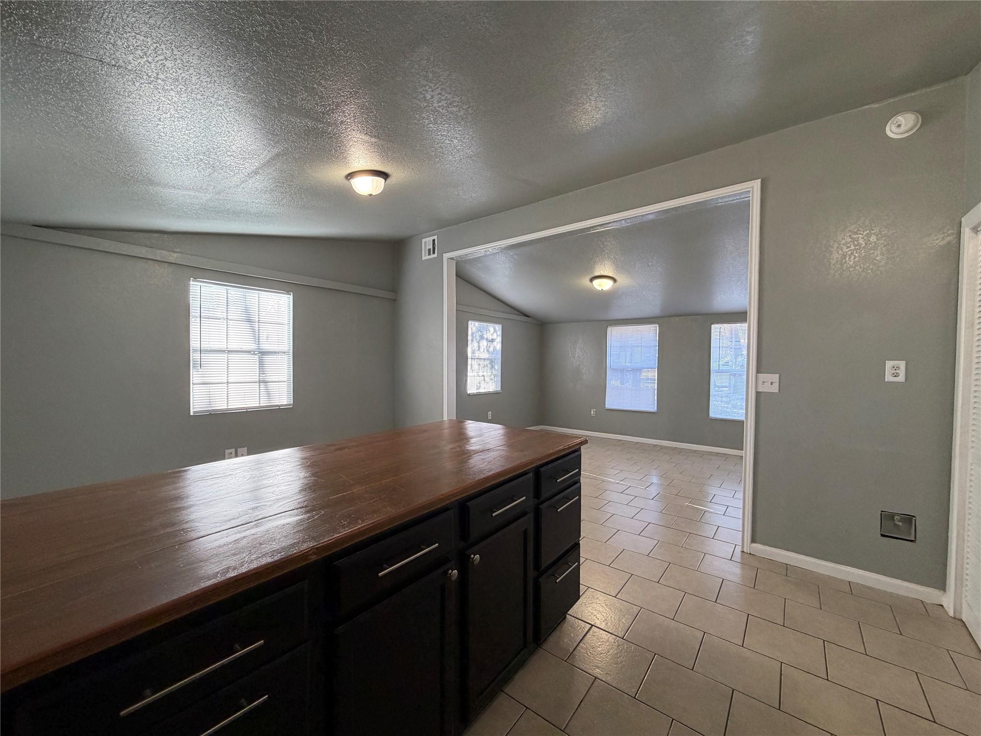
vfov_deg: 85.7
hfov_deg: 102.1
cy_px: 368
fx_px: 397
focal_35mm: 14
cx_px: 490
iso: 200
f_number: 2.2
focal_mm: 2.22
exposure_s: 1/60
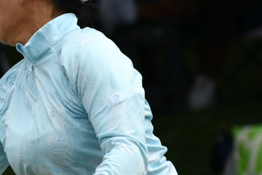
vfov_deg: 1.1
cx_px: -126
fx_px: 8842
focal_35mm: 1215
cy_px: 108
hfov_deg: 1.7
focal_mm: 210
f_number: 5.3
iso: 320
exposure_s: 1/2500
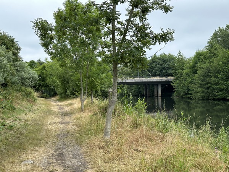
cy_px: 86
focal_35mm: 48
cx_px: 114
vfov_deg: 30.3
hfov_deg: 39.7
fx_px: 318
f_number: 1.78
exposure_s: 1/1433
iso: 64
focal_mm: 6.86
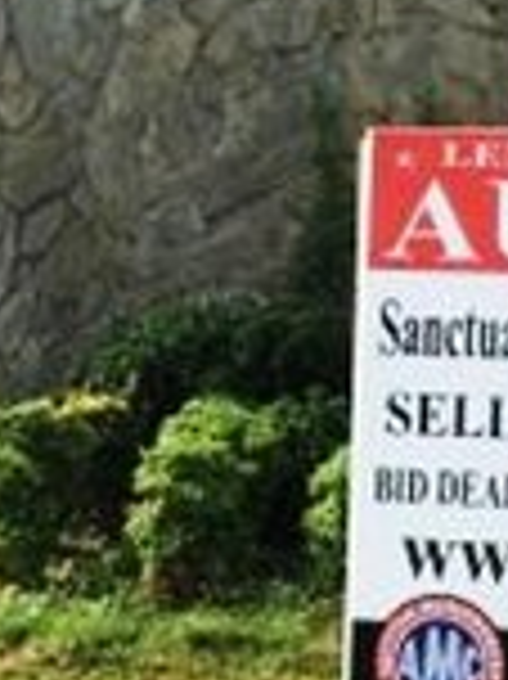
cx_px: 510
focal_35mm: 91
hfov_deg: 15.9
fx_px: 1783
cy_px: 205
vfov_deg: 21.4
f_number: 2.2
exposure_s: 1/1368
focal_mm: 4.15
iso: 32
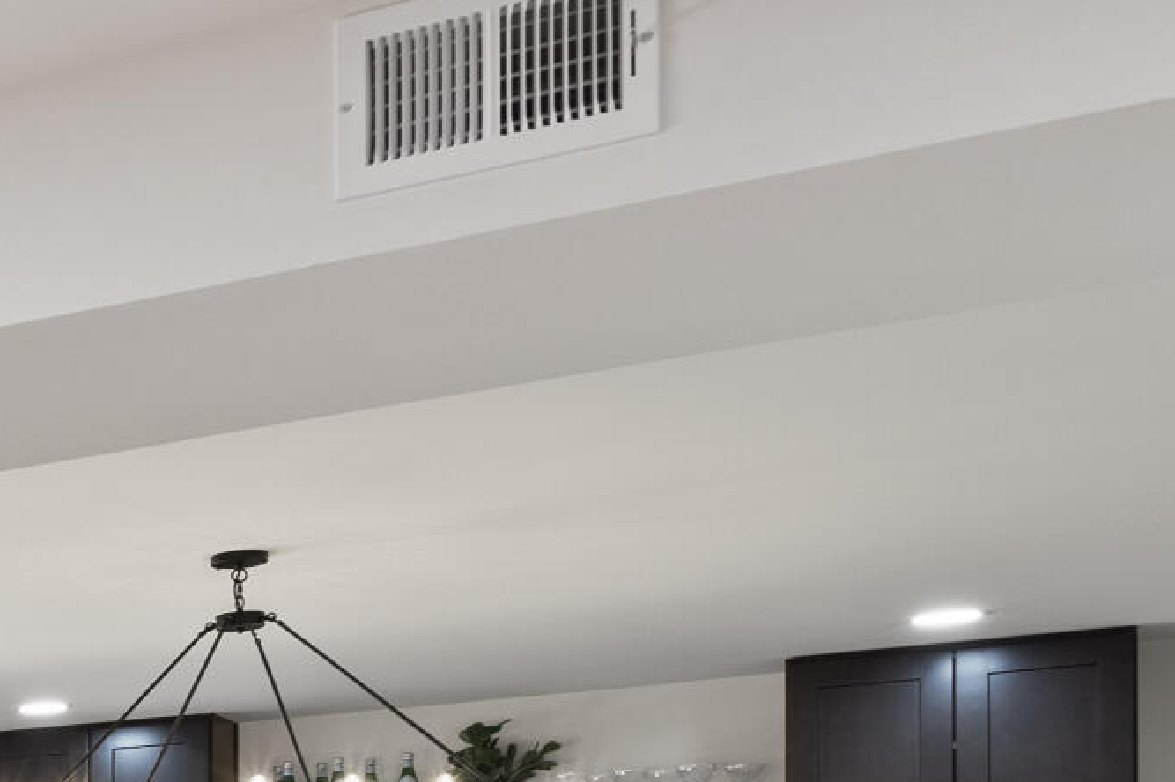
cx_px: -847
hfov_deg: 20.6
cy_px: 974
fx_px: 2422
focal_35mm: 74
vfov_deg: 17.4
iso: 400
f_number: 8
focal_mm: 16.5
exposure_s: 1/4
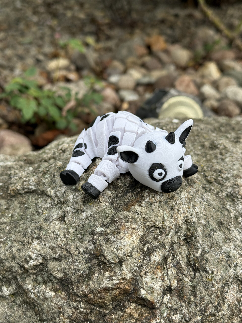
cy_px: 162
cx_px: 121
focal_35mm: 48
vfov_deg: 39.7
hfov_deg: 30.3
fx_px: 447
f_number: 1.78
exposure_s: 1/1167
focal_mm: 6.76
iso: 64
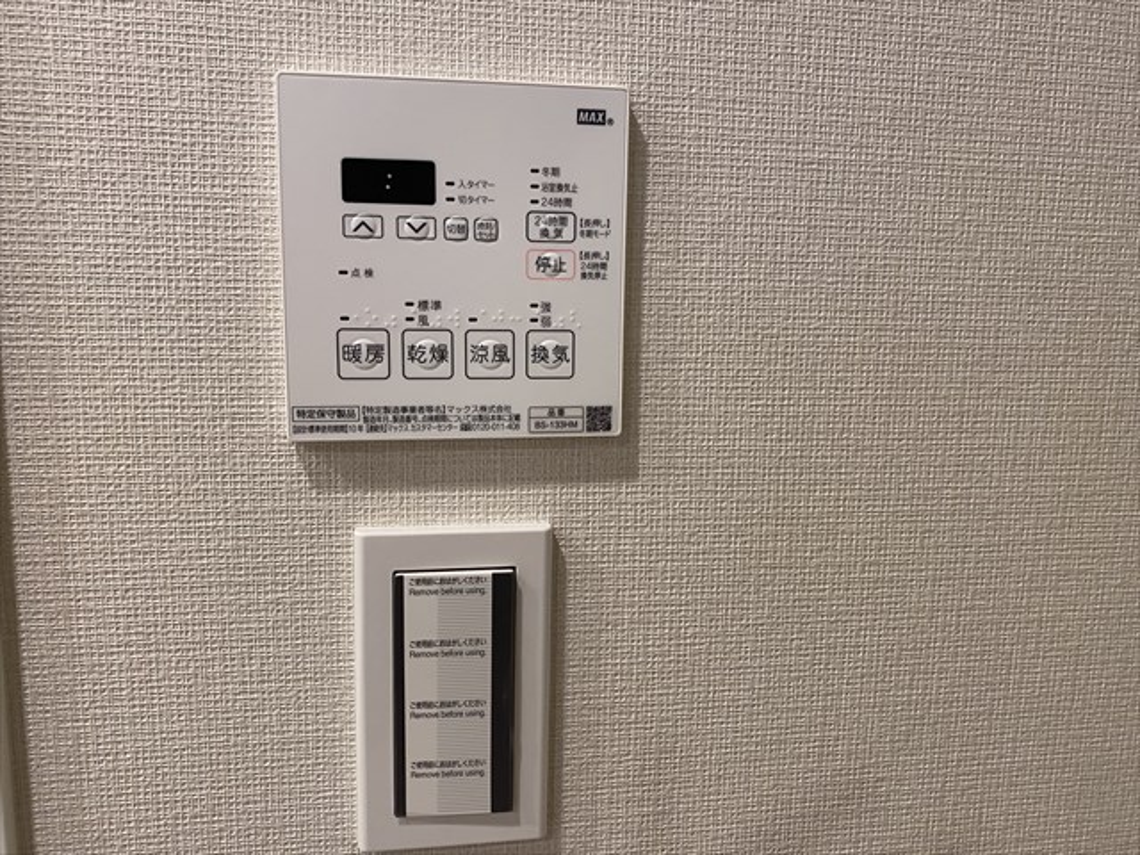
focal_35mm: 26
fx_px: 856
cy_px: 428
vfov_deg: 53.1
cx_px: 570
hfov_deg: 67.3
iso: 100
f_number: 1.8
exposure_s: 1/50
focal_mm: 4.25
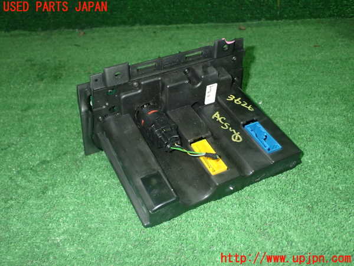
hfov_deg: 51.4
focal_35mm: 36
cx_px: 177
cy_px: 133
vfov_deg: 39.7
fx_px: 368
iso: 500
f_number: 7.1
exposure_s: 1/40
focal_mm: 6.37
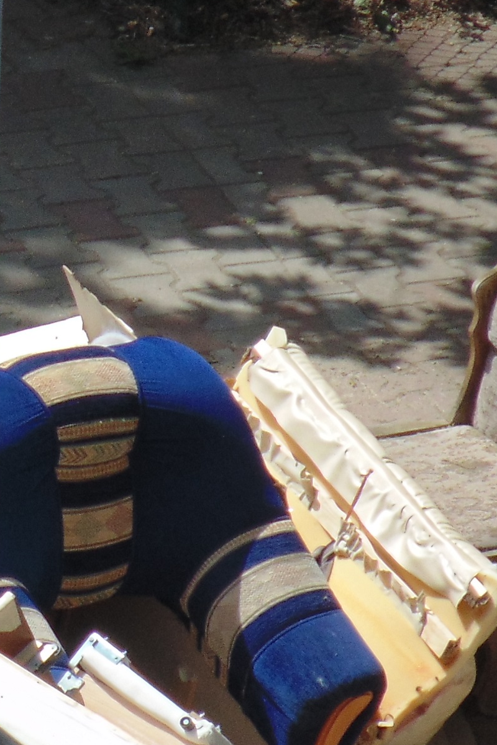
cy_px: 798
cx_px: -94
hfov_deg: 0.8
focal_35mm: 1824
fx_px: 37769
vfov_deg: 1.1
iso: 80
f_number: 5.9
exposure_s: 1/320
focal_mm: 104
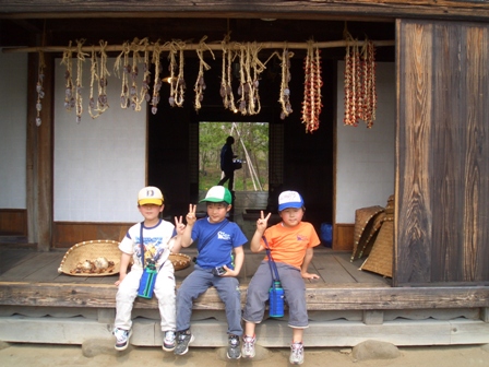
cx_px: 244
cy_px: 184
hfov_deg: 51.4
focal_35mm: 36
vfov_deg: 39.7
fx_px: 509
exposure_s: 1/200
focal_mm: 4.8
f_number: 4
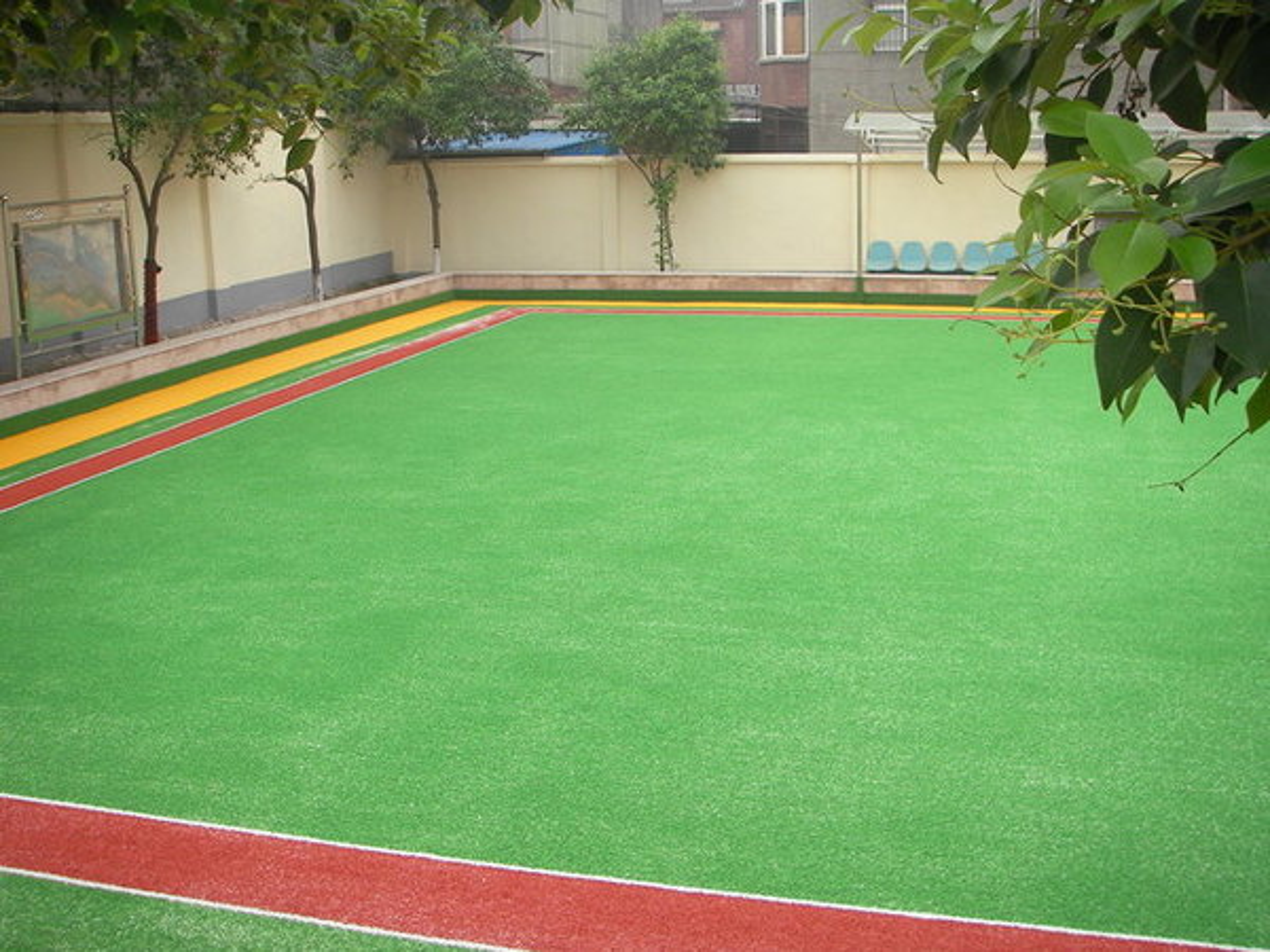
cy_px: 476
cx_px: 635
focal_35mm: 38
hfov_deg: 49.0
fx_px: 1394
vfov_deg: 37.7
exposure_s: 1/314
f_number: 3.3
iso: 50
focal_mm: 6.3
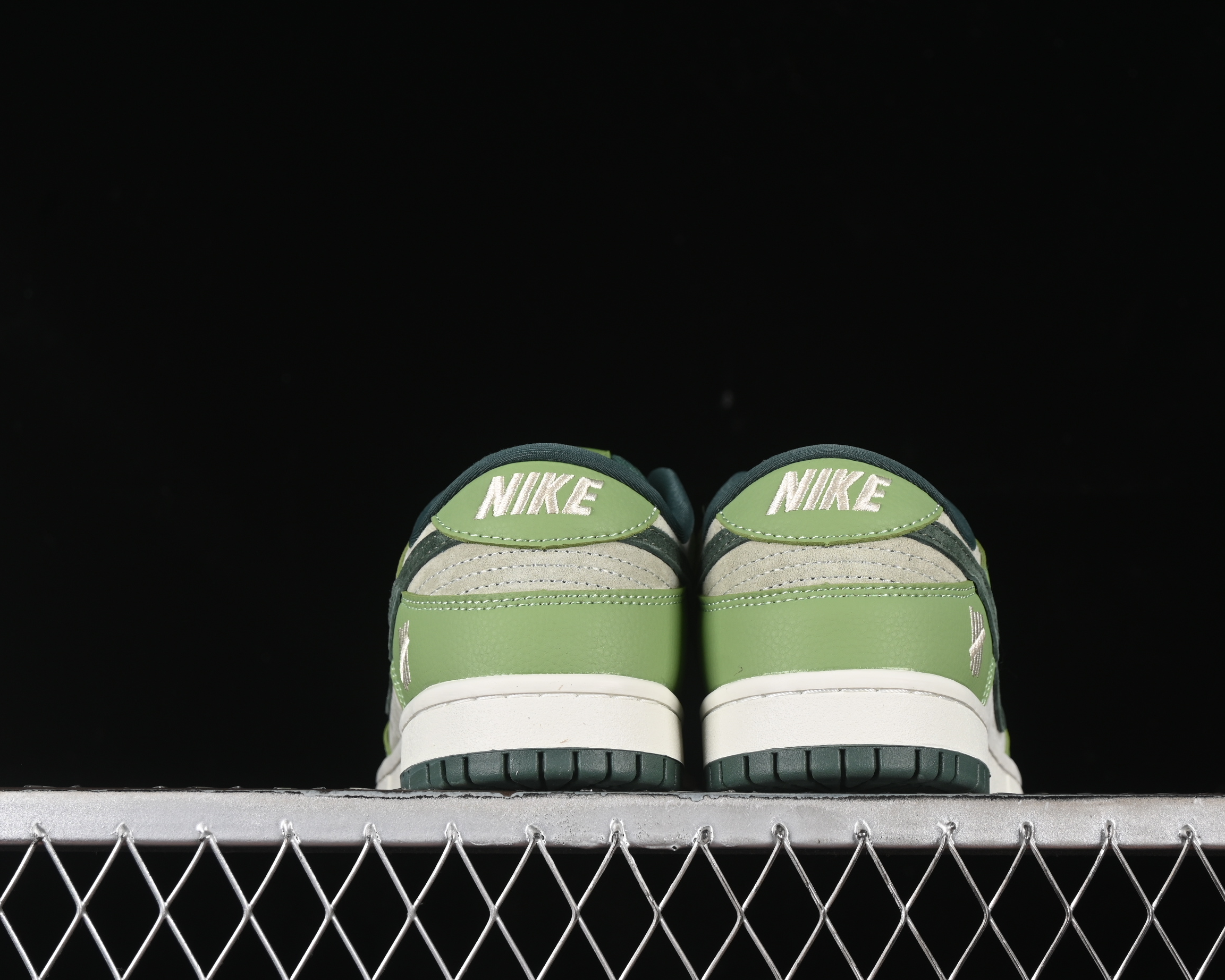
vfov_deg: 18.1
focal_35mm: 85
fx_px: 3082
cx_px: 704
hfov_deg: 22.5
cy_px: 487
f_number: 7.1
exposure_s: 1/60
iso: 160
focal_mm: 50
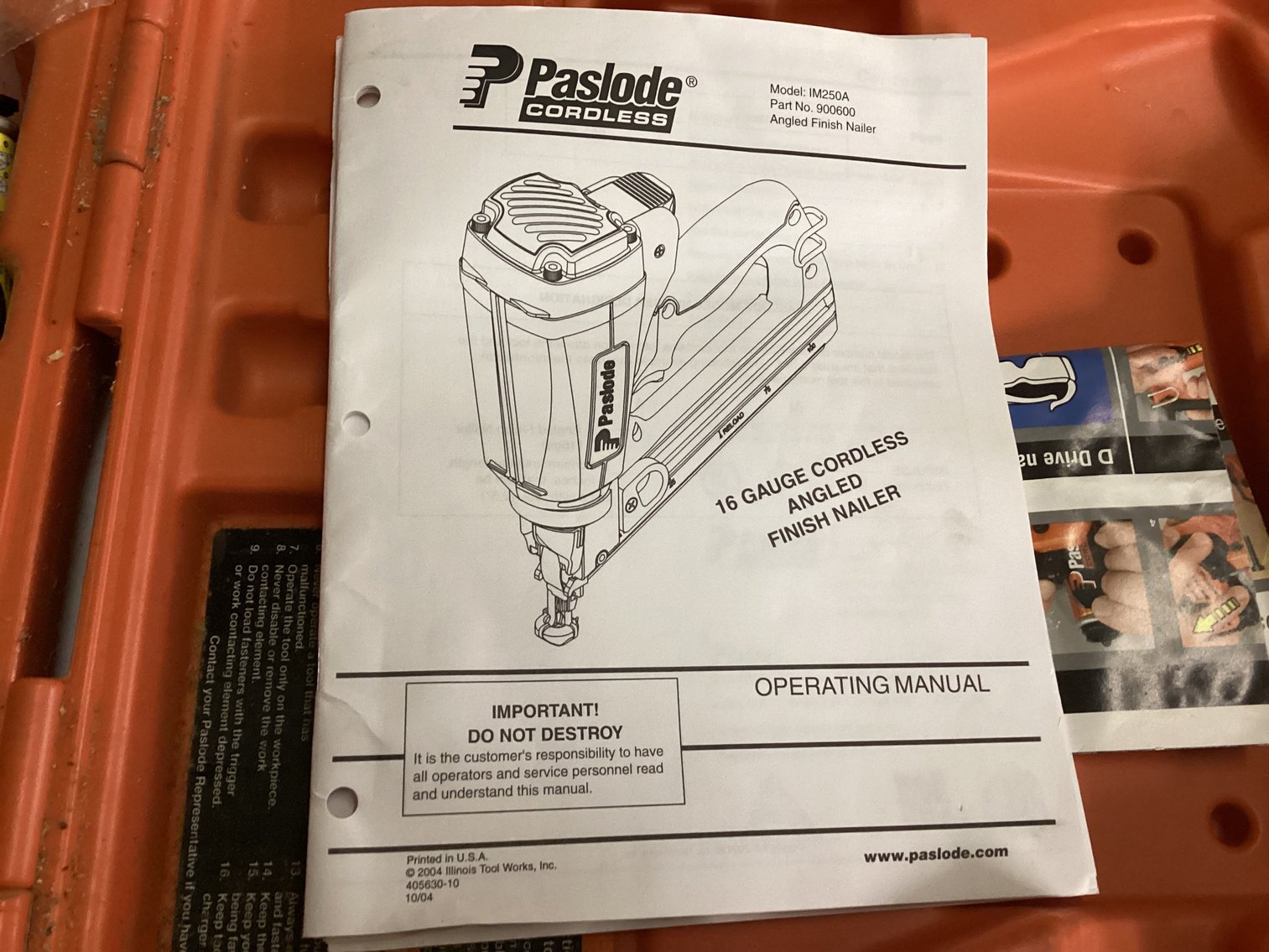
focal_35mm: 31
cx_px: 634
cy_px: 476
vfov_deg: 45.4
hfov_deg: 58.3
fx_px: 1137
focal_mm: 3.3
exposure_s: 1/60
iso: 320
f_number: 2.4
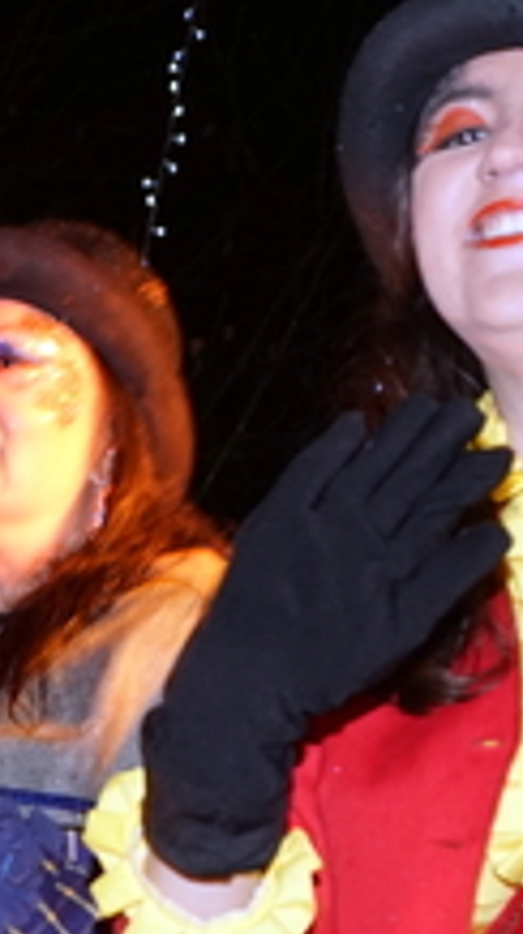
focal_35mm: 78
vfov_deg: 26.3
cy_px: 838
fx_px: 1930
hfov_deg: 15.1
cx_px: -21
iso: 800
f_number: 4
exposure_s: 1/60
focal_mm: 18
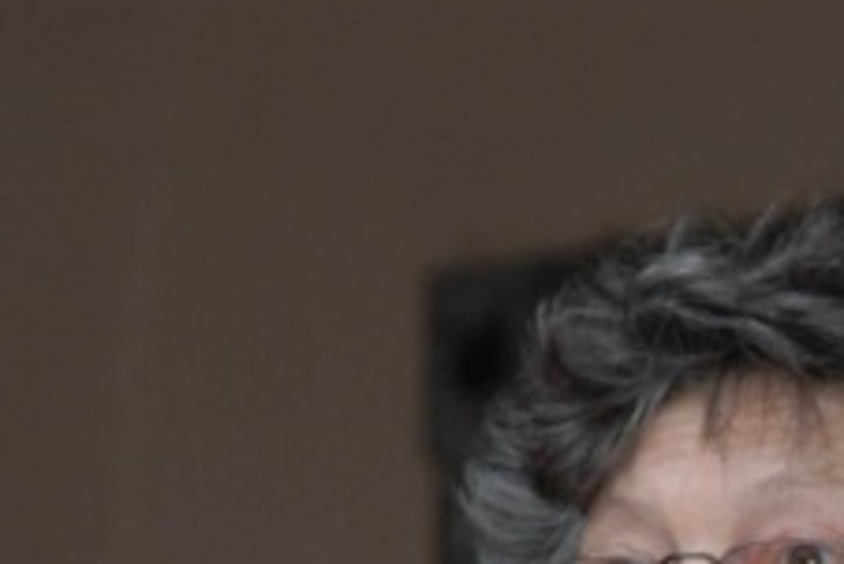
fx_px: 11108
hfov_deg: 4.3
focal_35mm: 474
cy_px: 833
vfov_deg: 2.9
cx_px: 904
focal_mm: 105
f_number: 5.6
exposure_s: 1/125
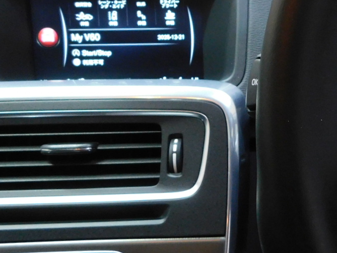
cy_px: 116
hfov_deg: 30.9
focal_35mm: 55
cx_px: 376
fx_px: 536
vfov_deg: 26.6
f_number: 3
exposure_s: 1/13
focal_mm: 4
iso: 400
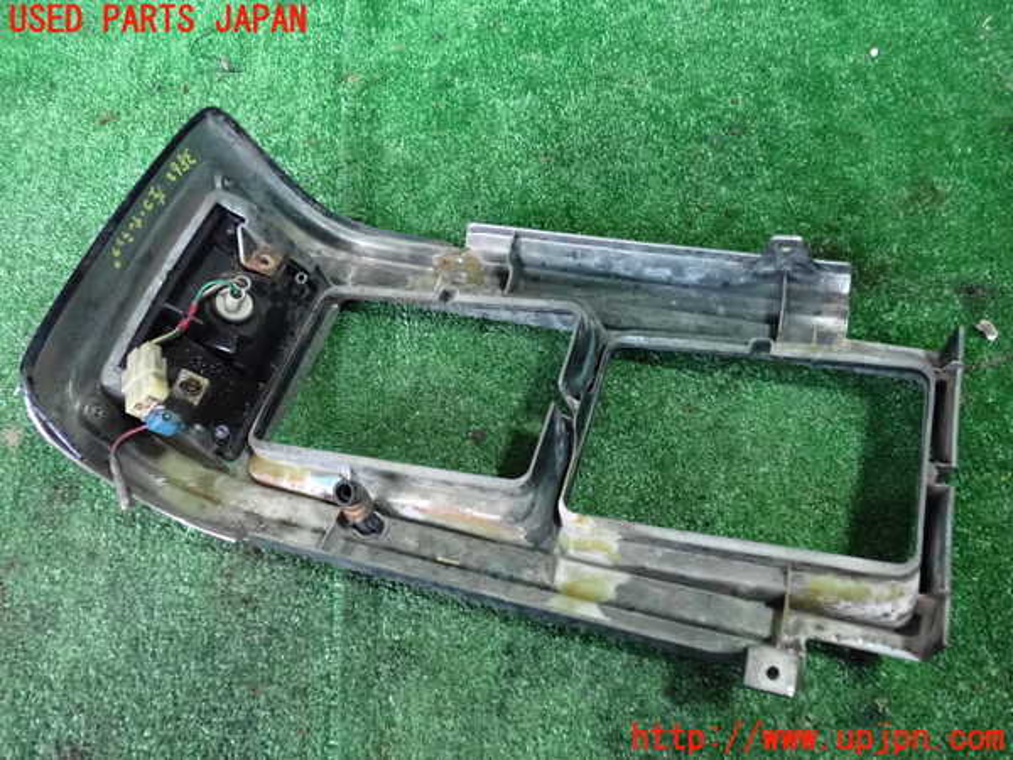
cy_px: 380
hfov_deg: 60.0
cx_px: 506
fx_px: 878
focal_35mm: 30
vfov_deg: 46.8
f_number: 2.3
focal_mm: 5.4
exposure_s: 1/80
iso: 2000
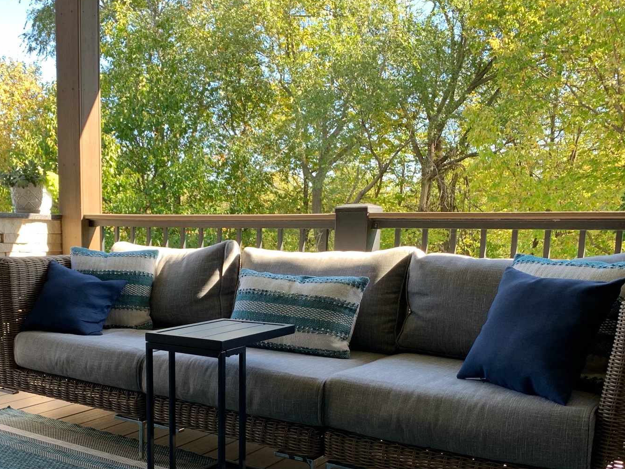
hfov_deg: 46.9
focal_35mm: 39
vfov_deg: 36.1
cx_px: 194
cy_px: 346
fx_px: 704
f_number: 1.8
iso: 32
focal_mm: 4.25
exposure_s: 1/121
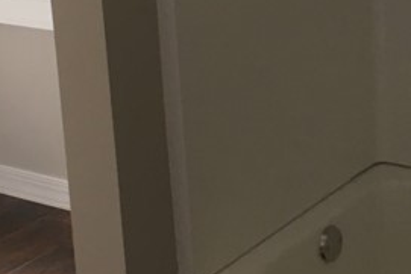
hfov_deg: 17.7
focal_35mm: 114
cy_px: 64
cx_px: 375
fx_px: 1302
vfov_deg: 12.0
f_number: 2.2
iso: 25
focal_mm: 4.15
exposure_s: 1/30
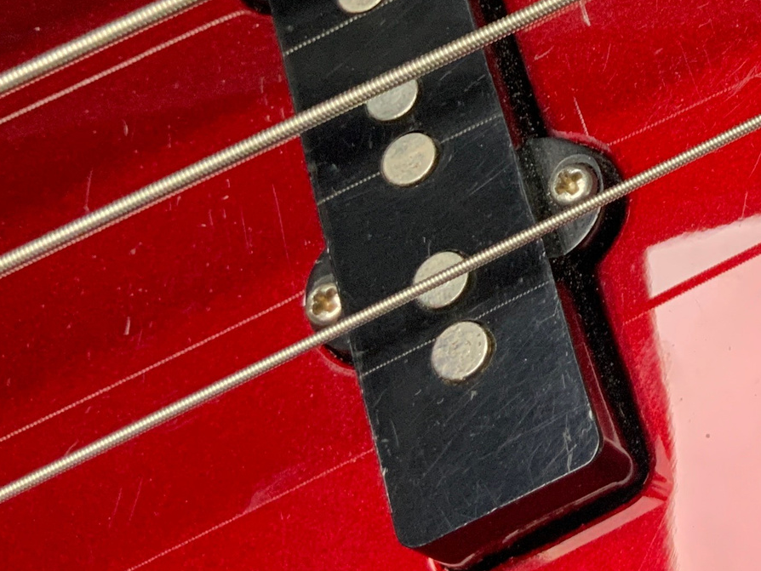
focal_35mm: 83
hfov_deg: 21.2
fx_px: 1825
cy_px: -26
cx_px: 1009
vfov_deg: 17.3
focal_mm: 3
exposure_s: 1/60
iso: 100
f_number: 1.8
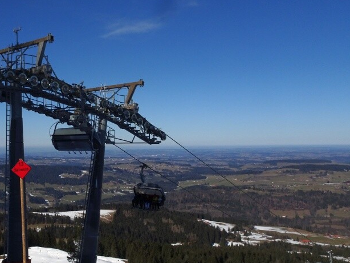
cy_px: 140
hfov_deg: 45.4
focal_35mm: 40
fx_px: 405
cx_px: 93
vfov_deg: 36.0
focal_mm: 4.1
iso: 80
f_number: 4.5
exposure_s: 1/2000
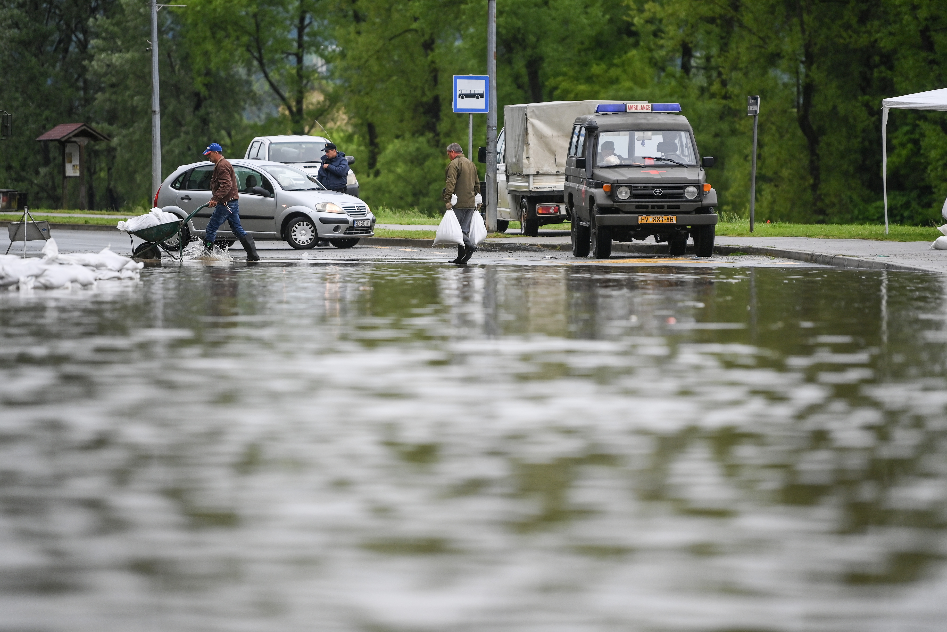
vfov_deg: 6.9
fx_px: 5261
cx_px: 474
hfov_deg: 10.3
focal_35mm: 200
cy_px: 316
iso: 800
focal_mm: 200
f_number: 2.8
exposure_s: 1/1250
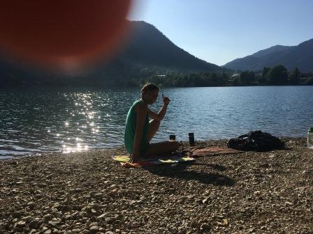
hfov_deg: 61.7
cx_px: 156
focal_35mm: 29
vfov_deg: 48.2
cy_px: 117
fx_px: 262
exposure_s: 1/2262
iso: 25
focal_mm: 4.15
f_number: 2.2
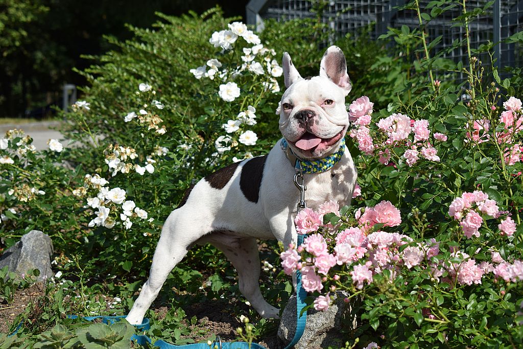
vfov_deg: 18.9
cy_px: 174
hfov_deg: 28.1
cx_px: 262
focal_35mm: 72
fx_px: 1046
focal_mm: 48
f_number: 6.3
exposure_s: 1/1600
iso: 400
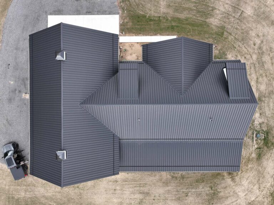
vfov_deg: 56.8
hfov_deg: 71.6
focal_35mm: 24
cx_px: 137
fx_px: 190
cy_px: 102
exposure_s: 1/60
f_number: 2.8
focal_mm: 12.29
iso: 110
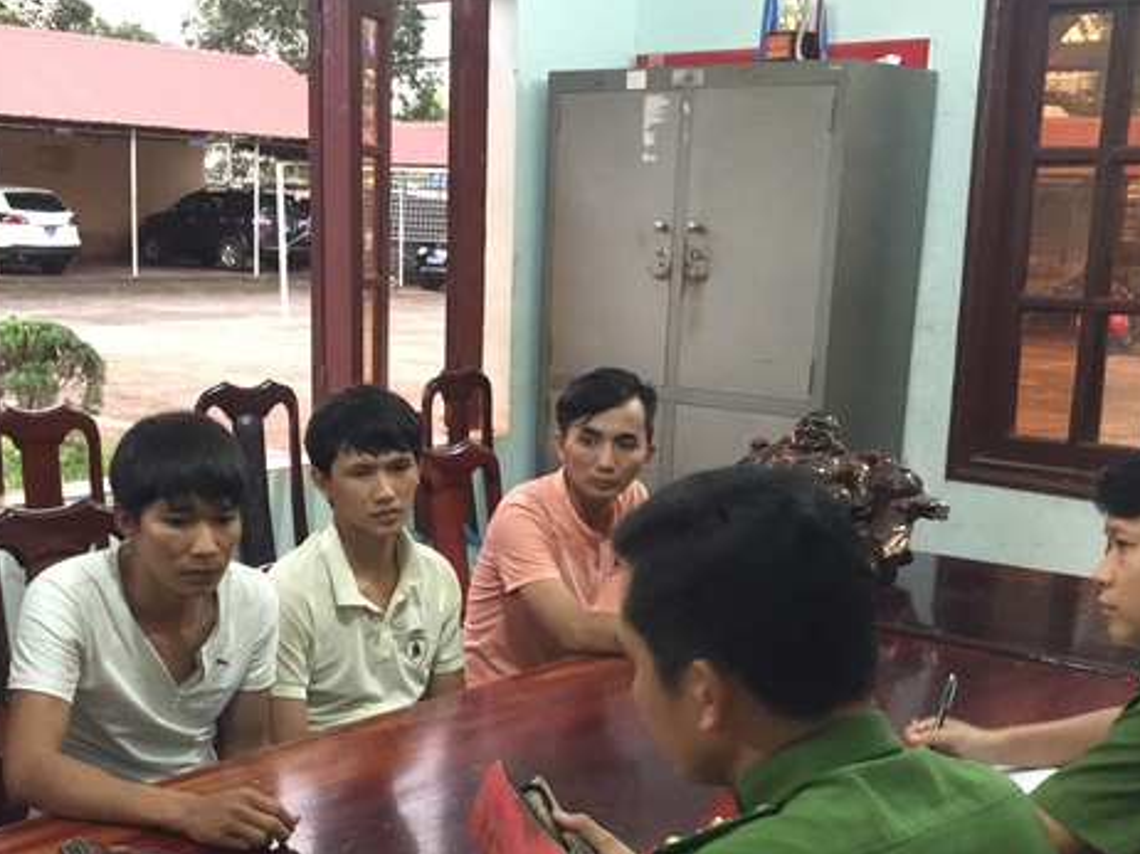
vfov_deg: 29.2
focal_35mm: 49
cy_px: 633
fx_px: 1613
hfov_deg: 38.8
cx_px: 471
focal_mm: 4.15
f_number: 2.2
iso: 125
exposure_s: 1/8
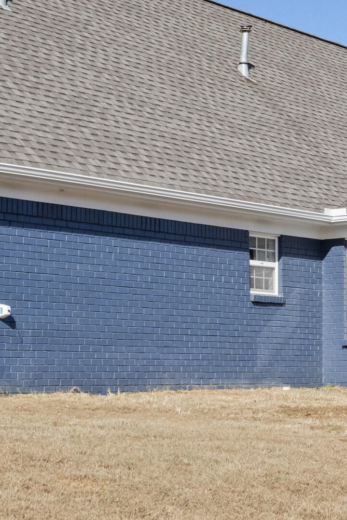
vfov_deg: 23.3
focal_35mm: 86
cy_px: 114
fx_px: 1244
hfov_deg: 15.8
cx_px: 62
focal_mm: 32
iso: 1000
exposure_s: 1/1000
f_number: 9
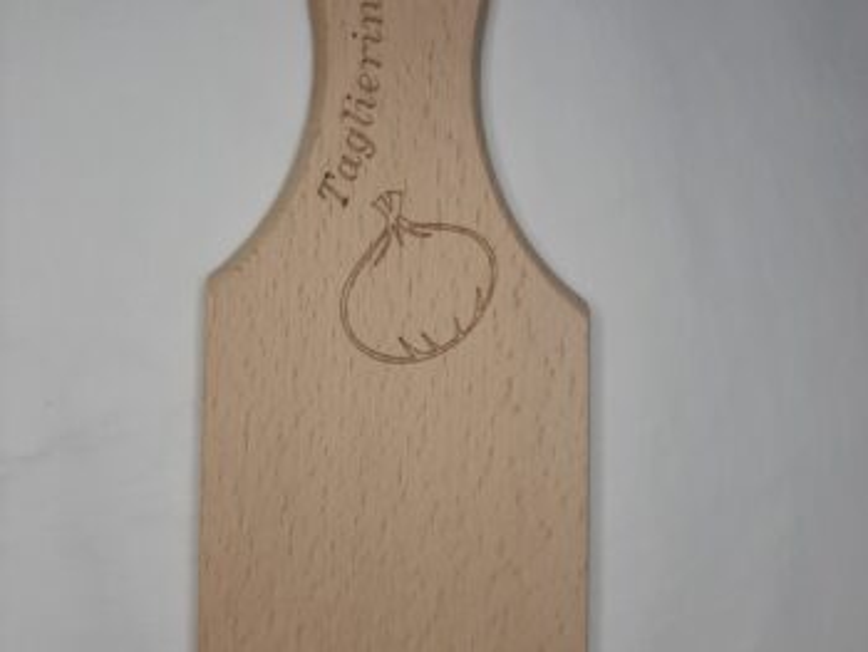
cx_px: 434
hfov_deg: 67.3
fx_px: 652
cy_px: 326
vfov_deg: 53.1
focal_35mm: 26
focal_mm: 3.93
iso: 40
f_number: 1.7
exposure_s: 1/162
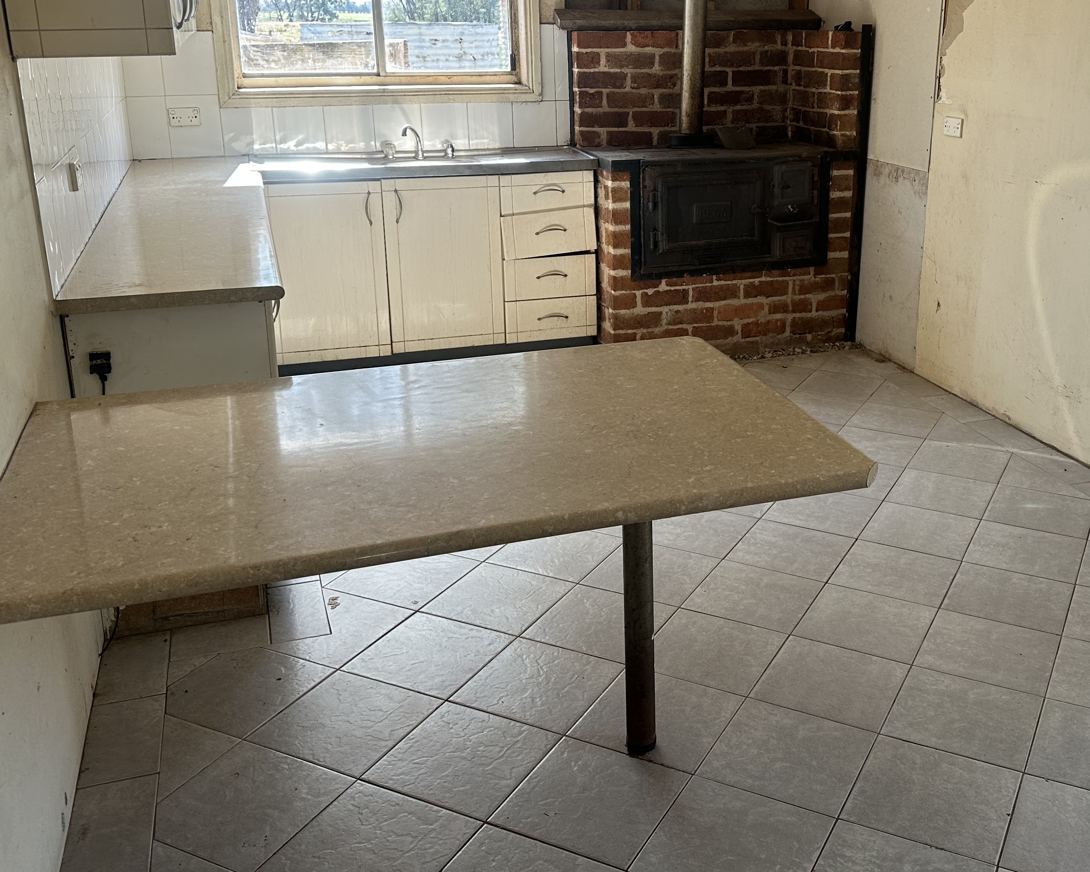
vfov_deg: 40.9
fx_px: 1161
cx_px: 664
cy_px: 330
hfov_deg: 49.9
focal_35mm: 36
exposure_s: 1/247
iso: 80
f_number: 1.78
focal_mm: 6.86
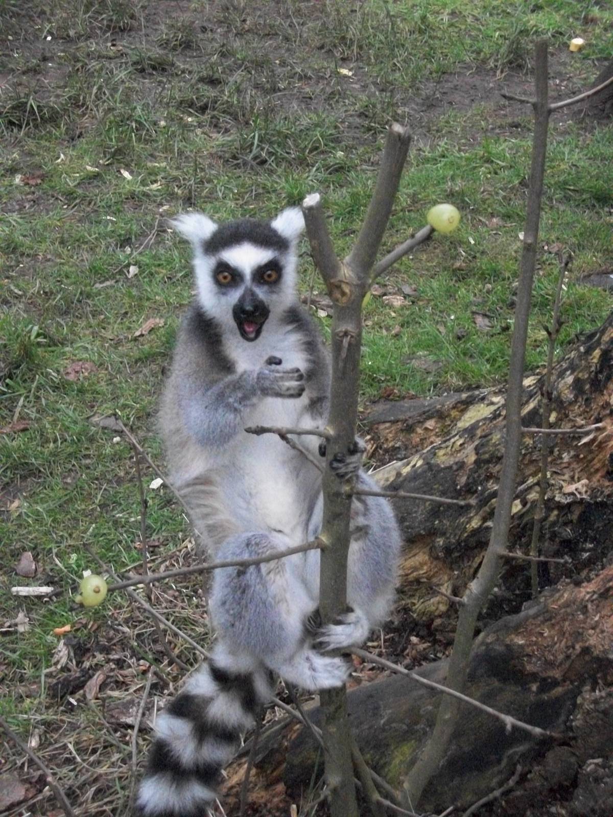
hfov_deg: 23.7
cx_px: 306
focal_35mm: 62
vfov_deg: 31.2
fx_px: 1464
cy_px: 408
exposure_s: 1/250
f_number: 4.1
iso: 800
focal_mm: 11
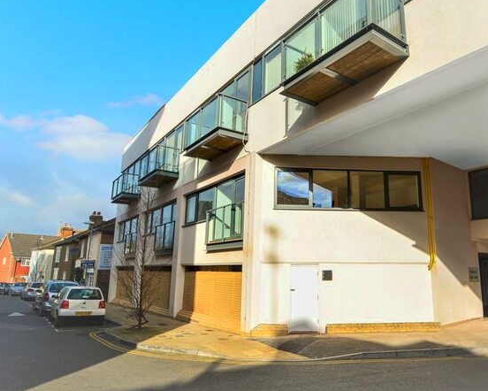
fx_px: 361
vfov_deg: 56.8
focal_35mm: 25
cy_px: 195
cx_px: 296
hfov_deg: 67.3
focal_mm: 14
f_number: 9
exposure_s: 1/320
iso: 100
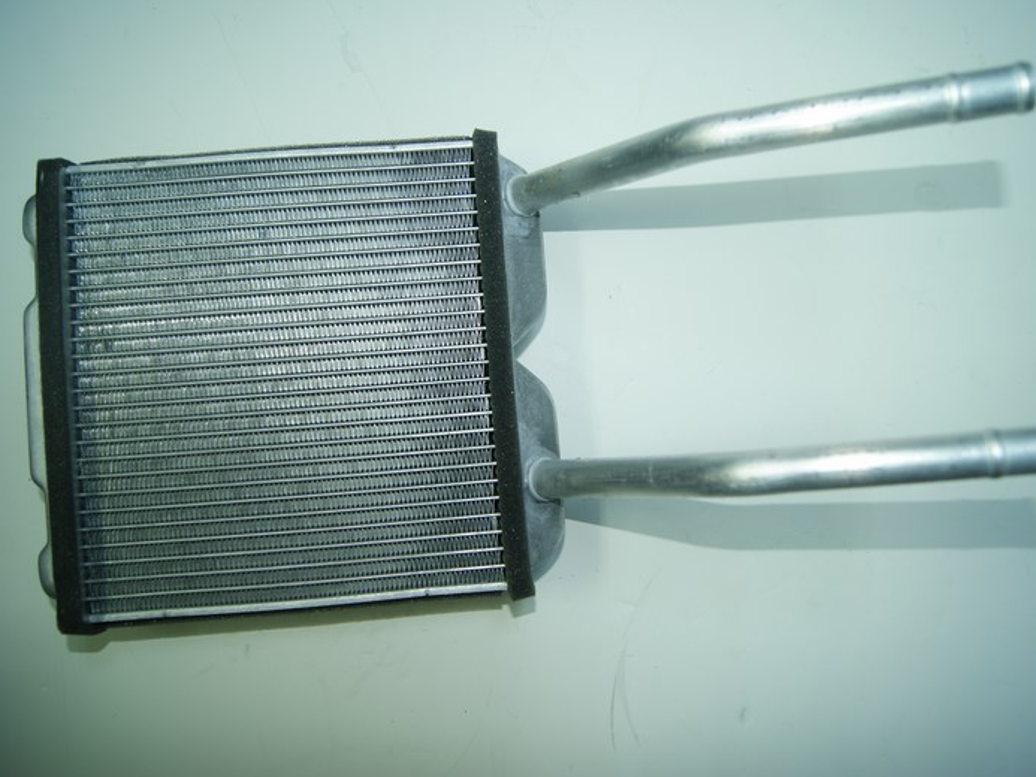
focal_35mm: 30
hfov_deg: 59.9
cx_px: 555
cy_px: 378
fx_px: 898
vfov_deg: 46.8
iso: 100
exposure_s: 1/25
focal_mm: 18
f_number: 3.5
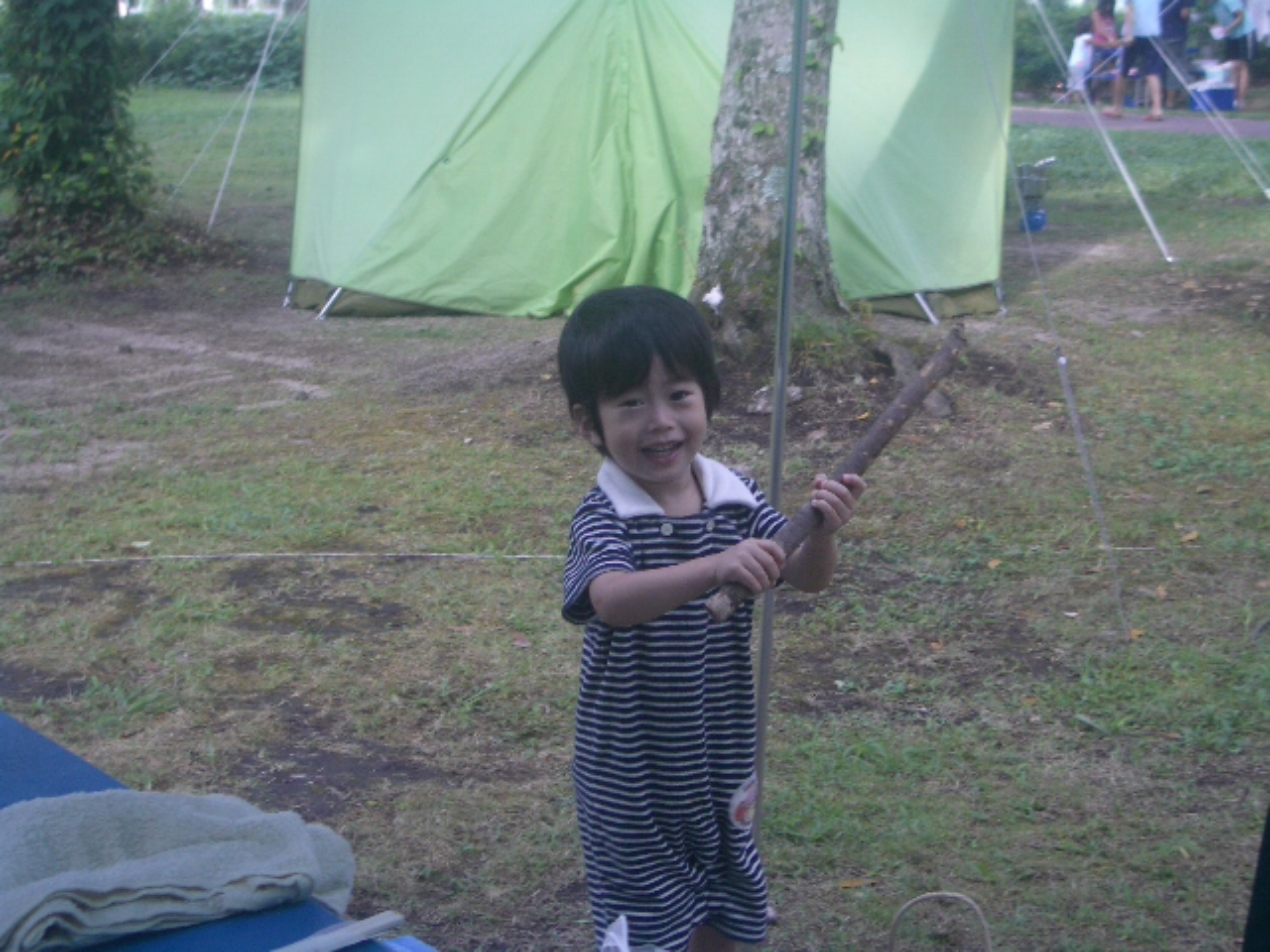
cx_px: 635
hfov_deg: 31.2
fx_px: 2275
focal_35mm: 62
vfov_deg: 23.7
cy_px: 476
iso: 50
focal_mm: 10.2
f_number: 3.5
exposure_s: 1/100
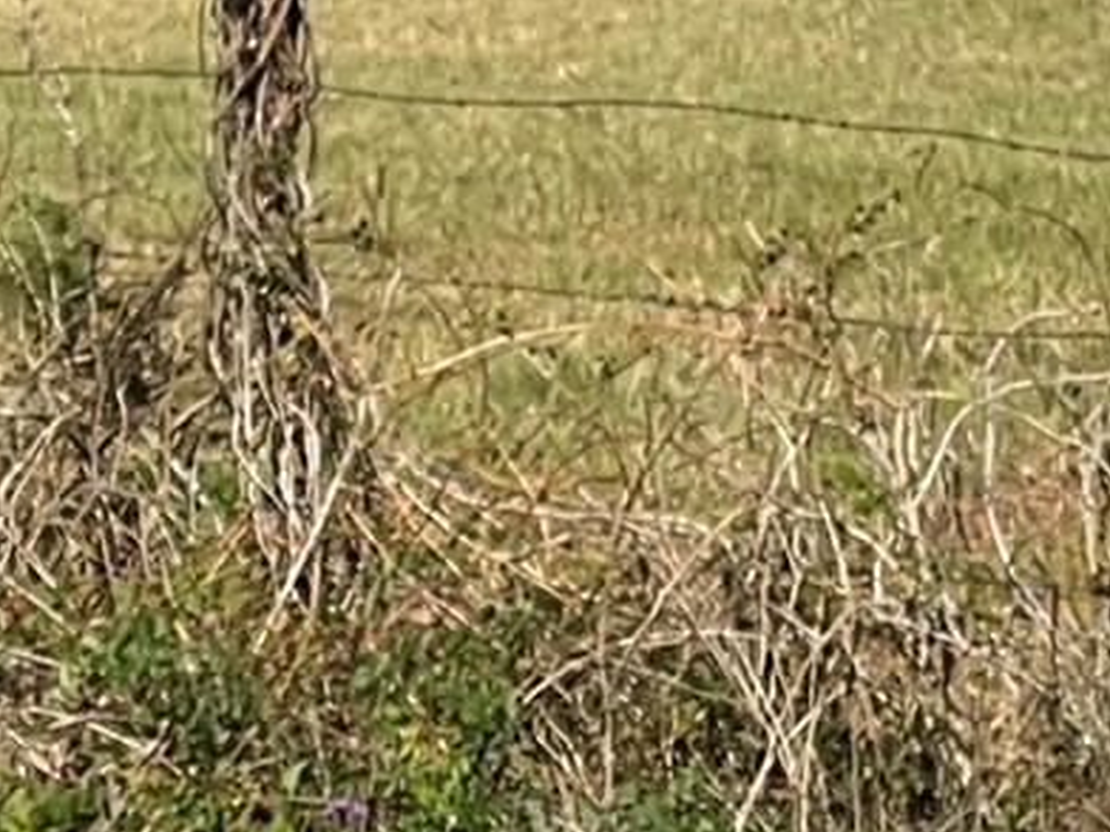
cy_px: -960
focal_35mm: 335
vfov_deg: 4.4
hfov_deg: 5.9
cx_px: 1672
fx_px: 10739
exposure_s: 1/1876
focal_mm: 7.5
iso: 20
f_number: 2.2
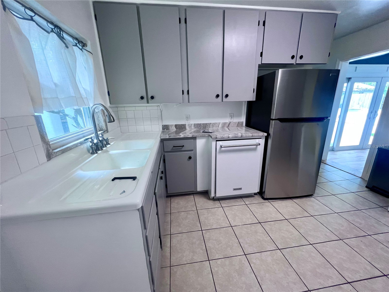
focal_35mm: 13
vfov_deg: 89.9
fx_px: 146
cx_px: 194
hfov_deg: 106.2
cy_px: 146
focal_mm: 1.57
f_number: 1.8
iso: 160
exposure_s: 1/60
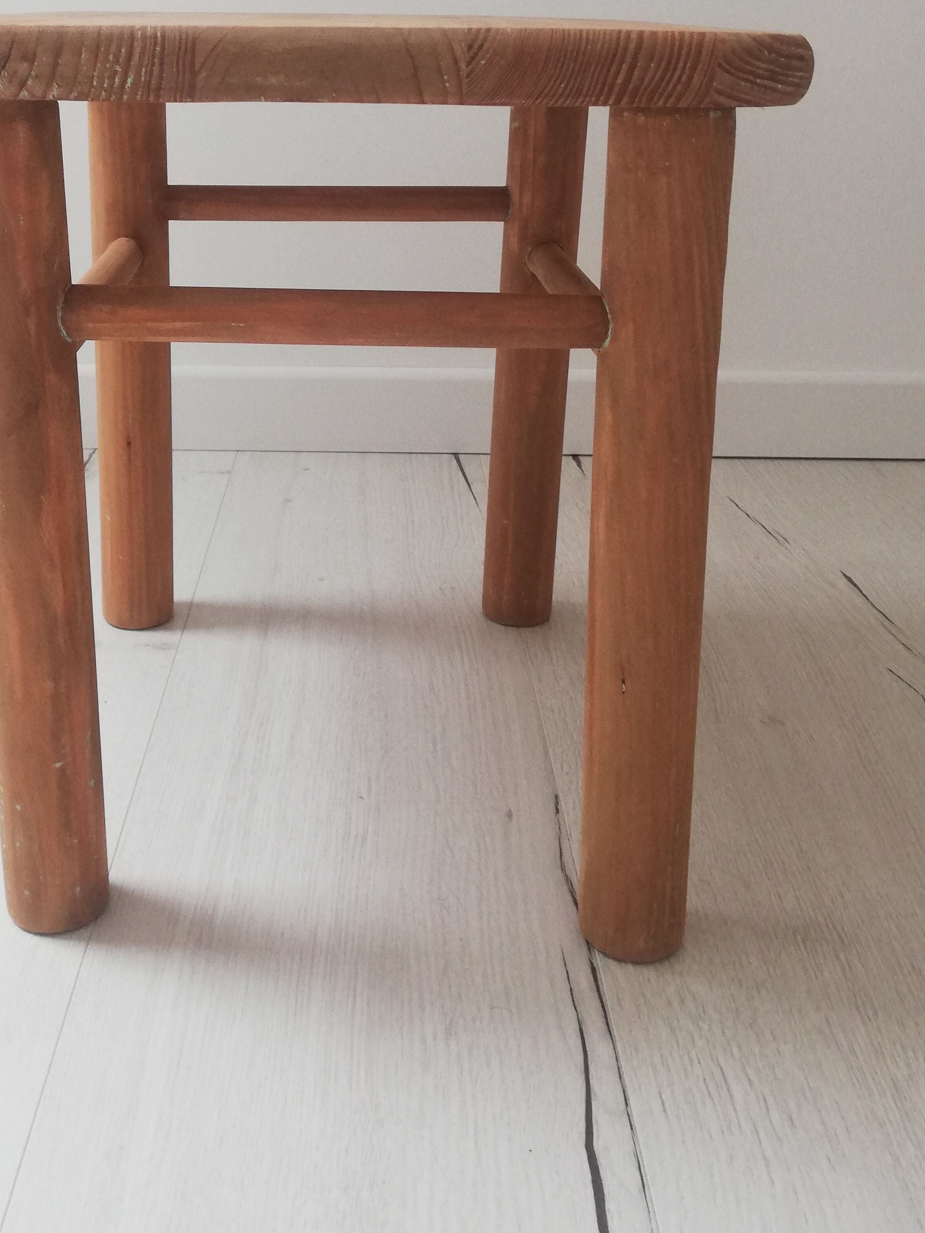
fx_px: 1354
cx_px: 332
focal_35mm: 38
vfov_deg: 48.2
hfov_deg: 37.4
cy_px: 413
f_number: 2.2
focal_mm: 3.81
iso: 200
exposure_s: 1/33.3
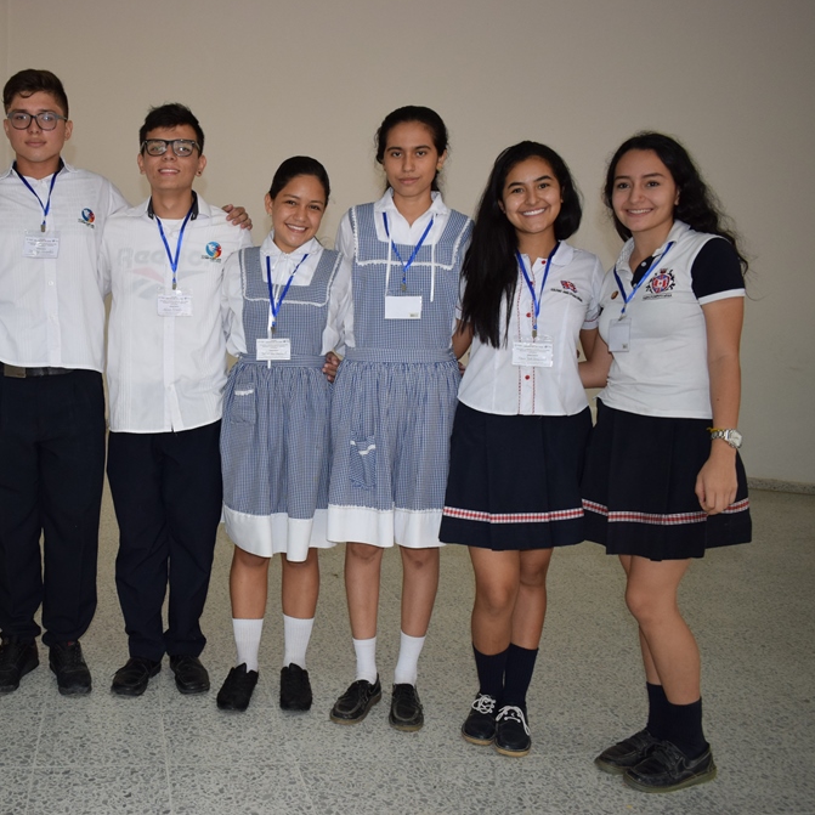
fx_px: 932
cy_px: 404
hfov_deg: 46.0
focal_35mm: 35
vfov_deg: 47.2
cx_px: 233
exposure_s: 1/125
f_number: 3.5
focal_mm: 18
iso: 800
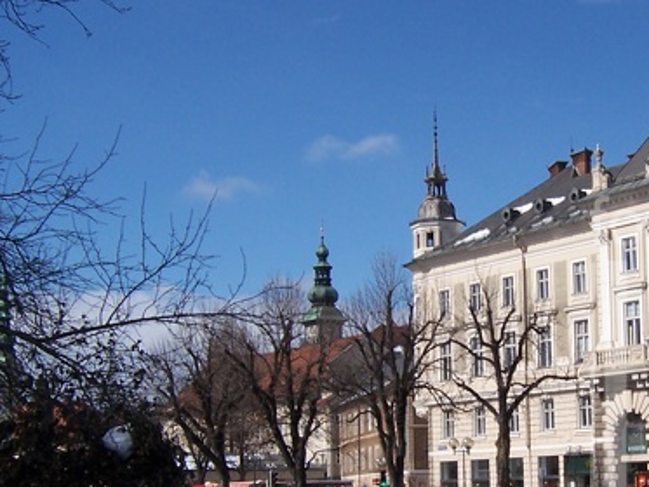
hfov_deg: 27.5
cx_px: 465
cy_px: 350
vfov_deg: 20.9
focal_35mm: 70
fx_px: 1313
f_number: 5.6
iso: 80
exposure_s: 1/750
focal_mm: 5.5
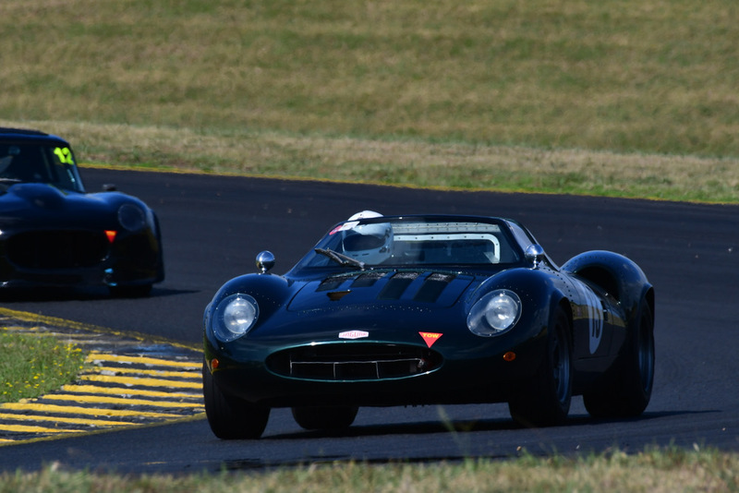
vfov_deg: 1.8
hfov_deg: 2.7
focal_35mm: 750
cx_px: 370
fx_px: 15401
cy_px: 246
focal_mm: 500
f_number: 11
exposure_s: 1/640
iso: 250
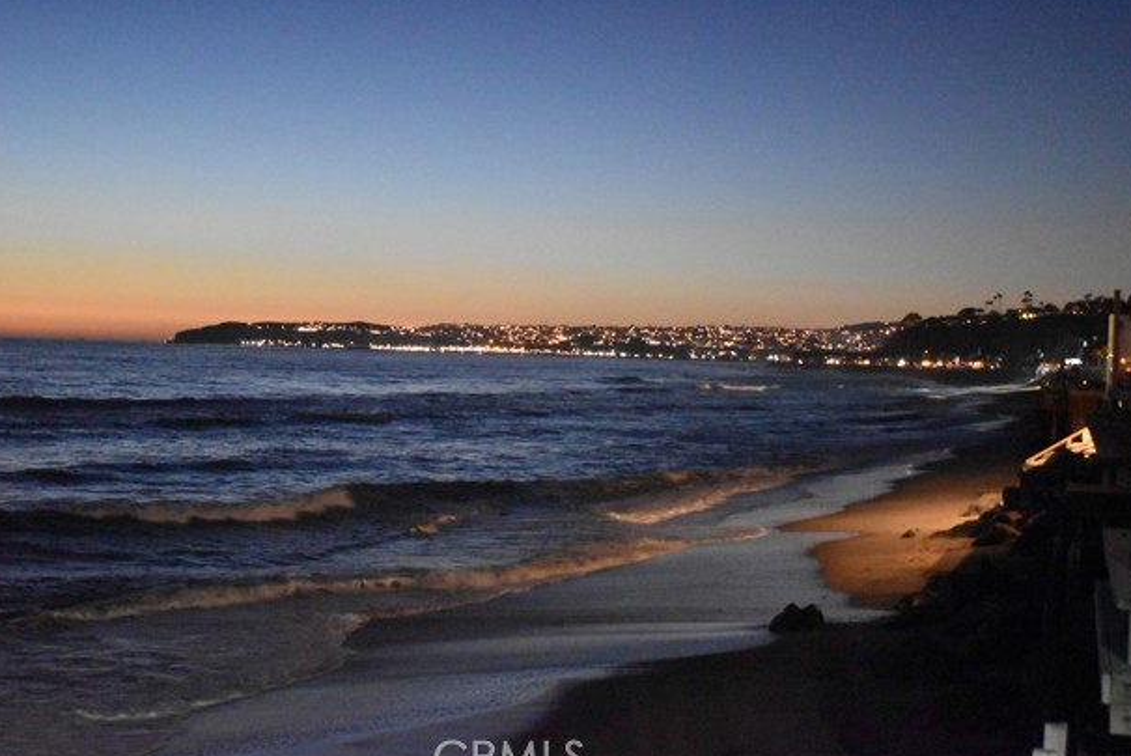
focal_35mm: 57
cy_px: 385
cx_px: 562
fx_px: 1792
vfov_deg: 23.8
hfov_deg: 35.0
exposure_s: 1/10
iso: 12800
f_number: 4.8
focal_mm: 36
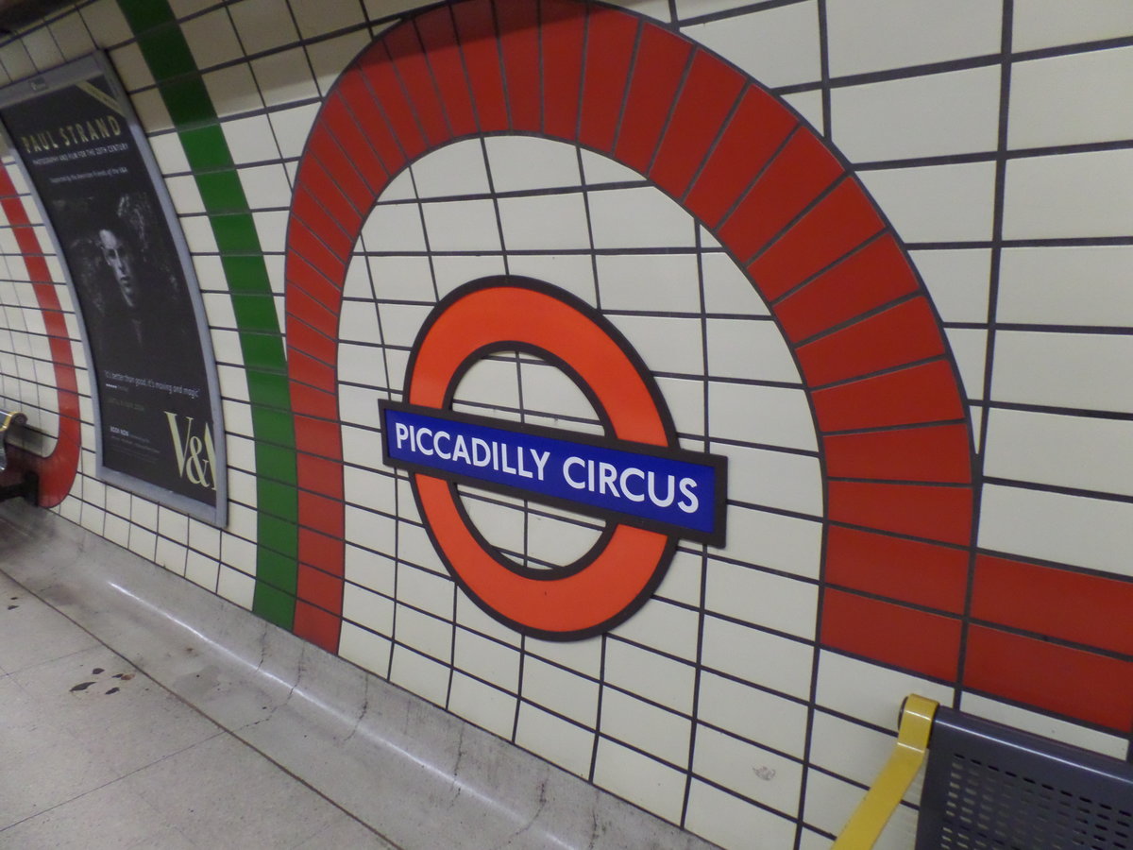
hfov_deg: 73.9
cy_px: 425
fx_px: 753
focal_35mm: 23
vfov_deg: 58.9
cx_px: 566
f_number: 2.8
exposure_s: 1/30
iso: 480
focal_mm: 4.1
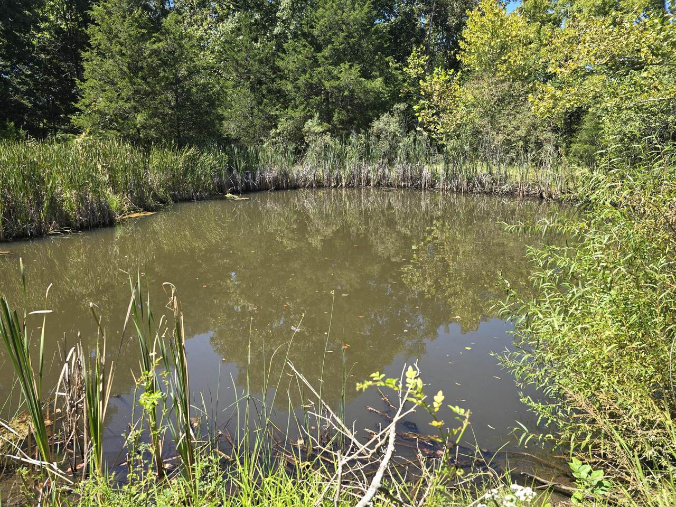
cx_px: 338
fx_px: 449
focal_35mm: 23
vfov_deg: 58.9
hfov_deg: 73.9
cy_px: 254
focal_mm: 6.3
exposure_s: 1/251
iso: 12
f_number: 1.7
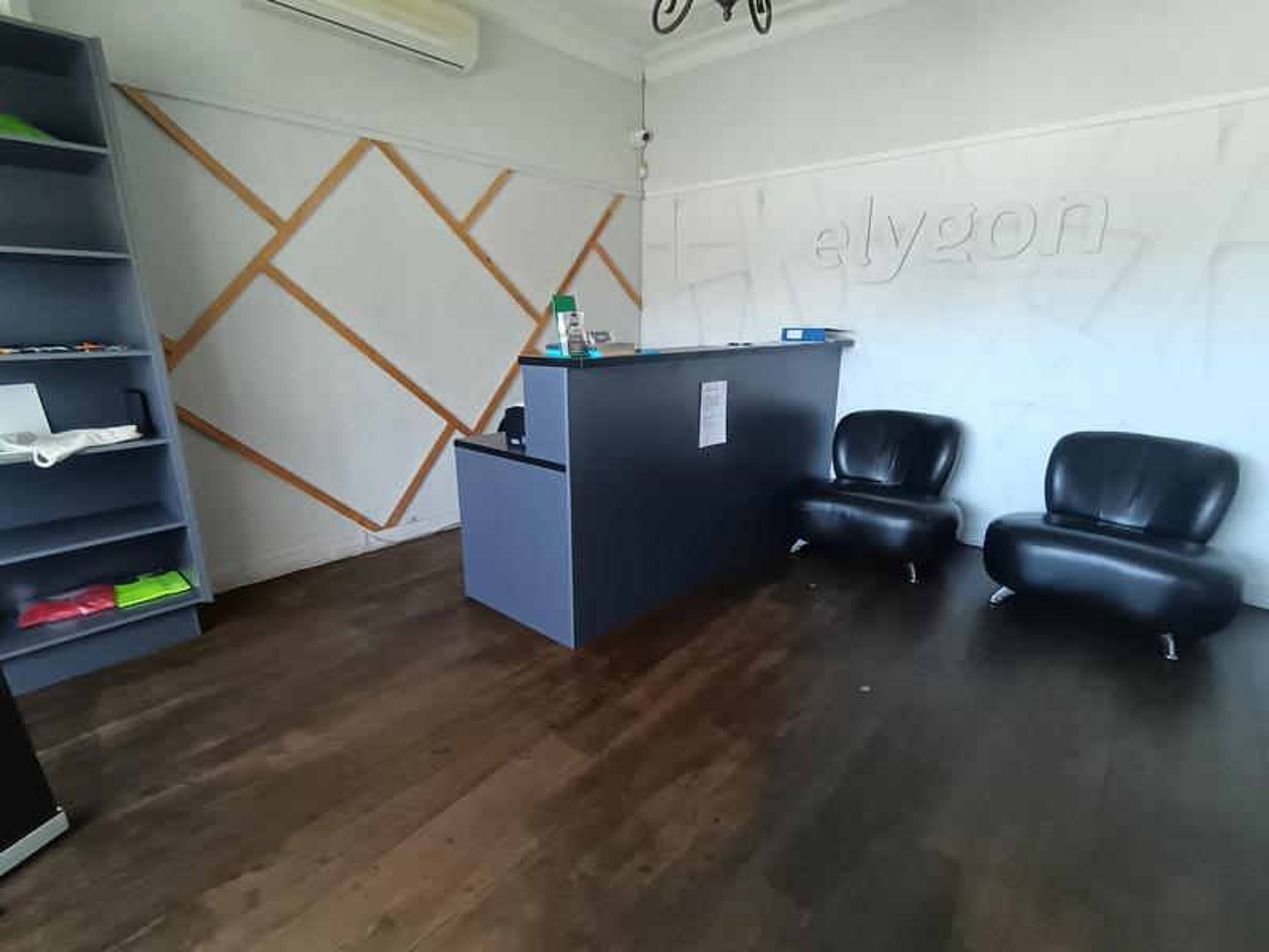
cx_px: 634
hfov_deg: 91.0
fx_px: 623
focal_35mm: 17
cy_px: 476
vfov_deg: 74.7
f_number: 2.2
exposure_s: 1/33.3
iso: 856
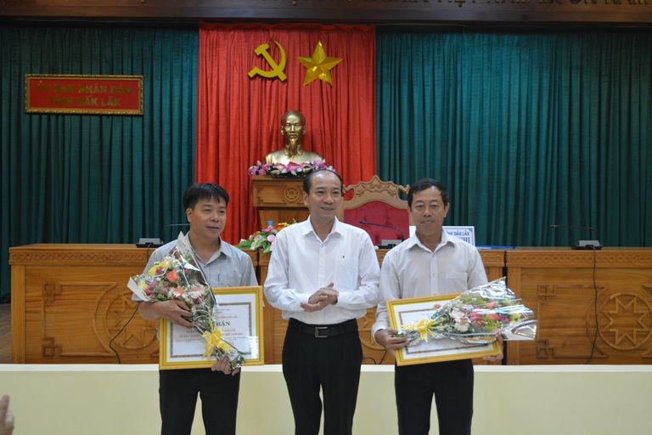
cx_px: 326
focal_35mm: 52
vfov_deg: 25.8
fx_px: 951
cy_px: 218
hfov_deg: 37.9
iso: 1600
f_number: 4.5
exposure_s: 1/60
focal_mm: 35
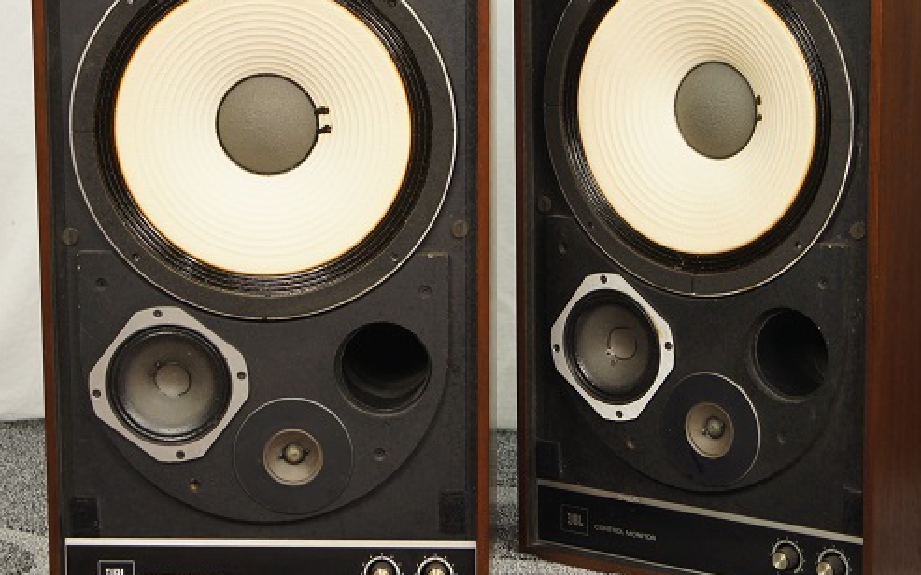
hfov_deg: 19.7
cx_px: 523
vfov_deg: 12.4
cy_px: 259
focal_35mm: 106
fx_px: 2651
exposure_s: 1/25
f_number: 5.6
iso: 400
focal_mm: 55
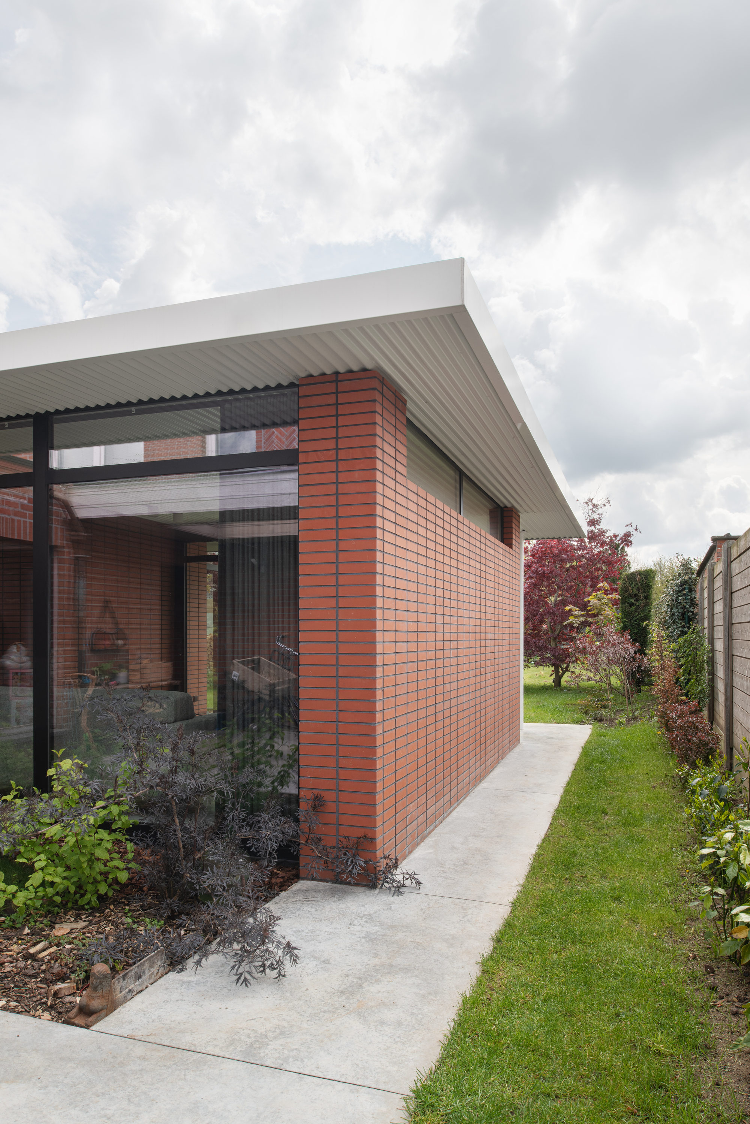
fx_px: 750
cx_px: 375
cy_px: 562
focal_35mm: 24
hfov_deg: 53.1
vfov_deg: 73.7
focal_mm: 24
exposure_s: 1/50
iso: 100
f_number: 13
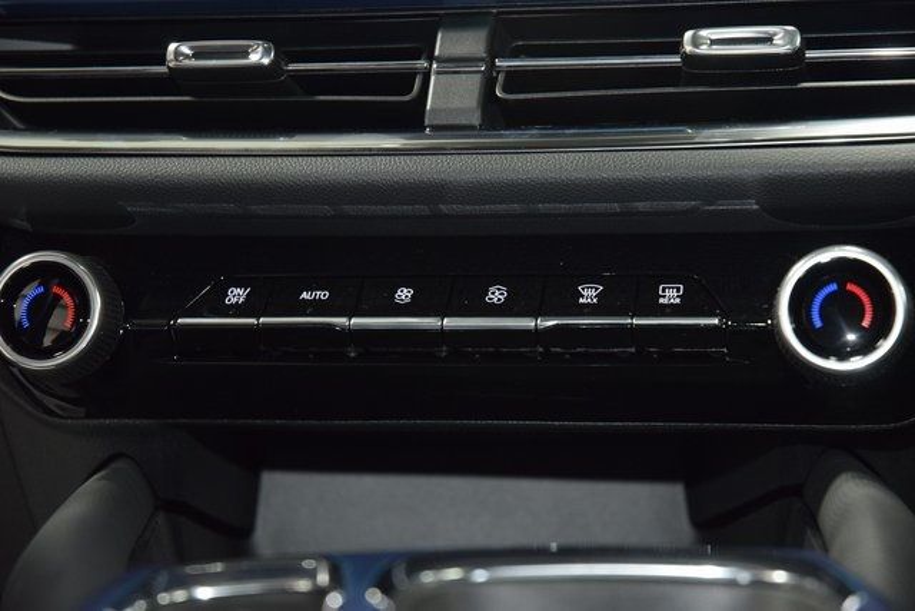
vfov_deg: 13.0
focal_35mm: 105
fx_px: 2669
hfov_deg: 19.5
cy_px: 306
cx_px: 458
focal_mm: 70
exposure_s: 1/25
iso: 1800
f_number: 4.5
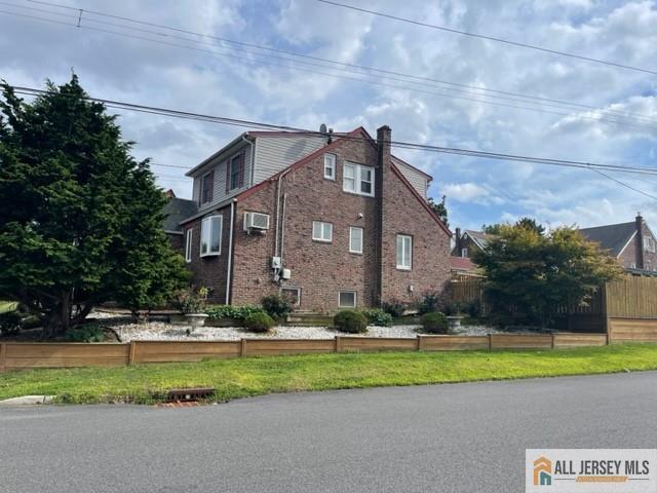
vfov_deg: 54.9
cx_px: 328
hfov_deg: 69.4
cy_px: 246
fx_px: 474
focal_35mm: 25
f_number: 1.6
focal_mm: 5.1
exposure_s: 1/4049
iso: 32
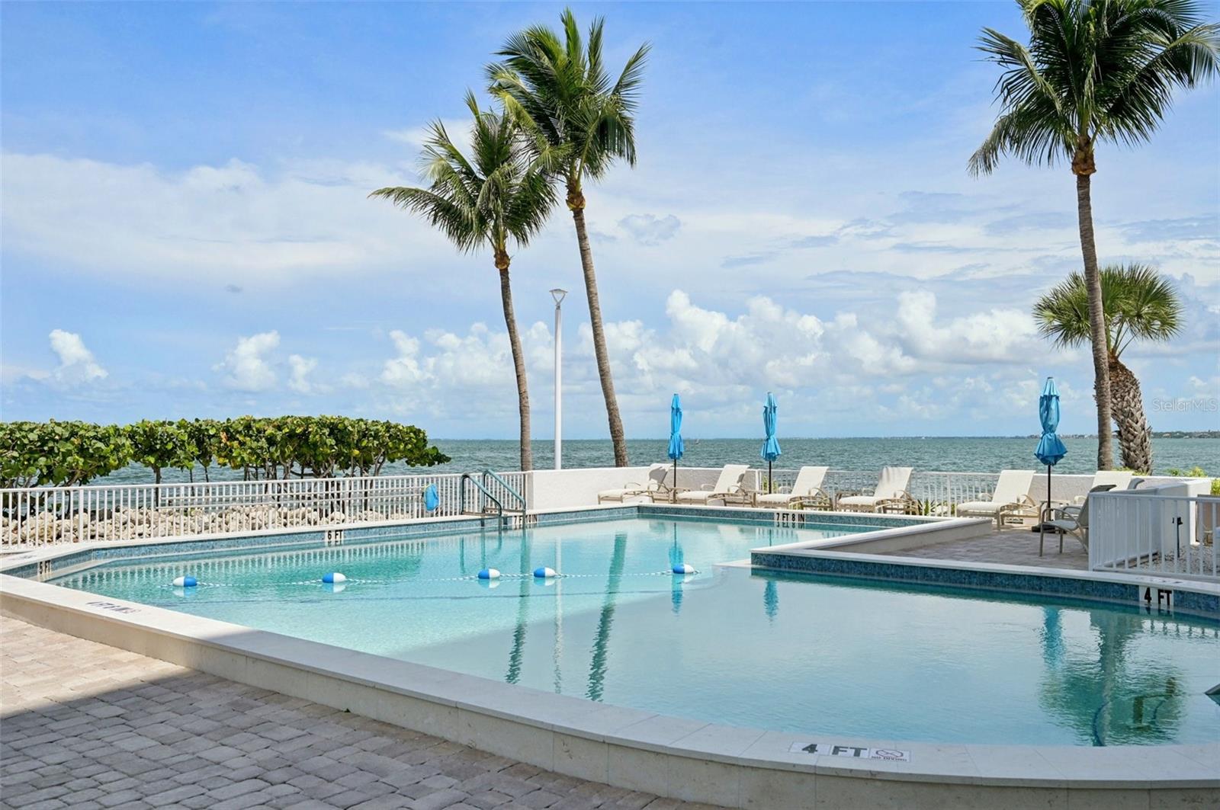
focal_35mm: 30
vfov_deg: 43.5
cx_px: 610
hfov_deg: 62.0
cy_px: 405
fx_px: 1016
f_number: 8
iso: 400
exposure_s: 1/3200
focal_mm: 30
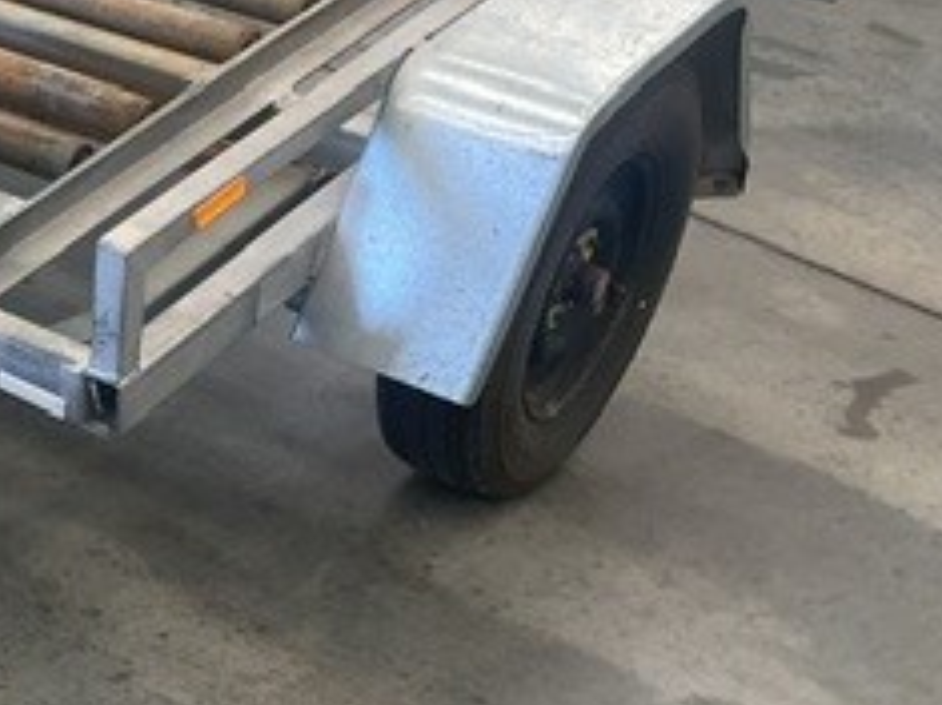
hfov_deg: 22.5
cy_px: 413
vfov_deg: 18.6
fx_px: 2149
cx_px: -237
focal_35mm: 79
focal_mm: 3
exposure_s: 1/100
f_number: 1.8
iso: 50
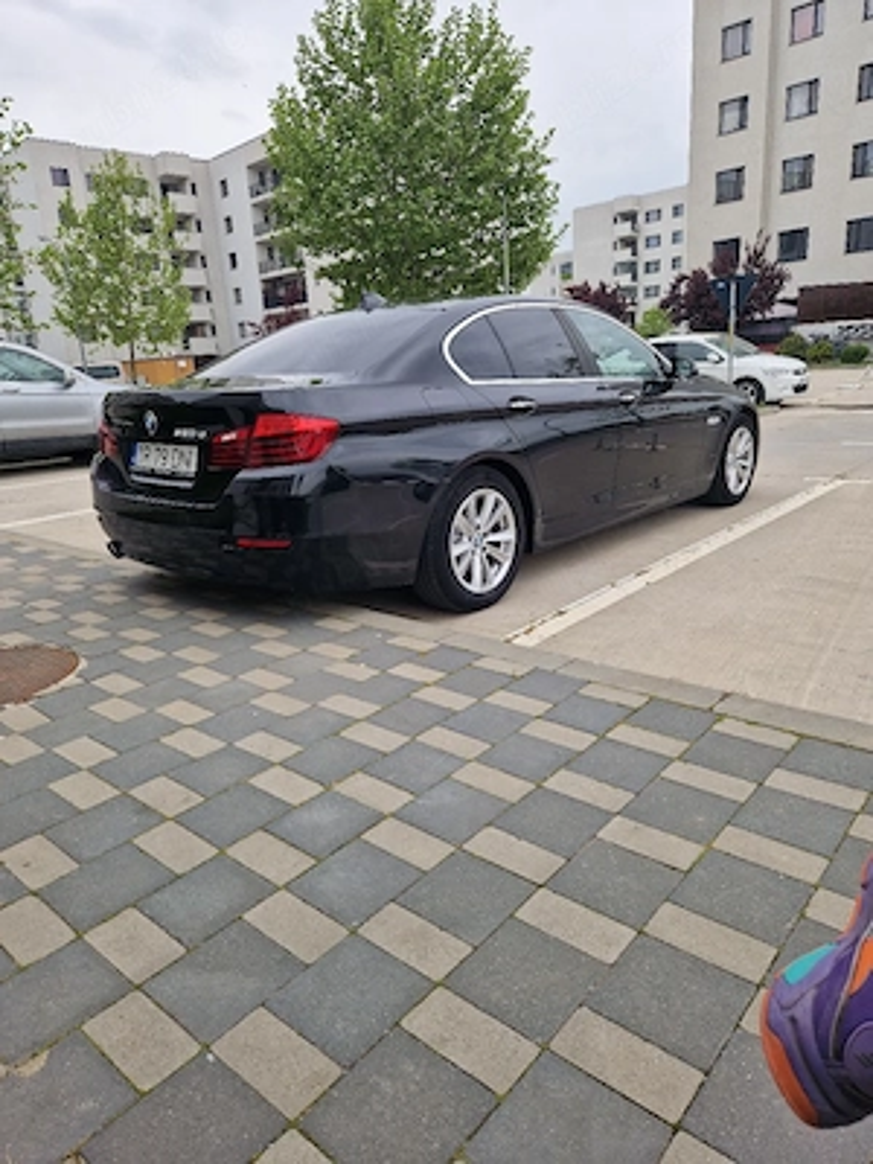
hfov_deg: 58.9
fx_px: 773
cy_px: 582
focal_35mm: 23
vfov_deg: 73.9
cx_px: 436
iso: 50
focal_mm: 5.4
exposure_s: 1/182
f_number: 1.8
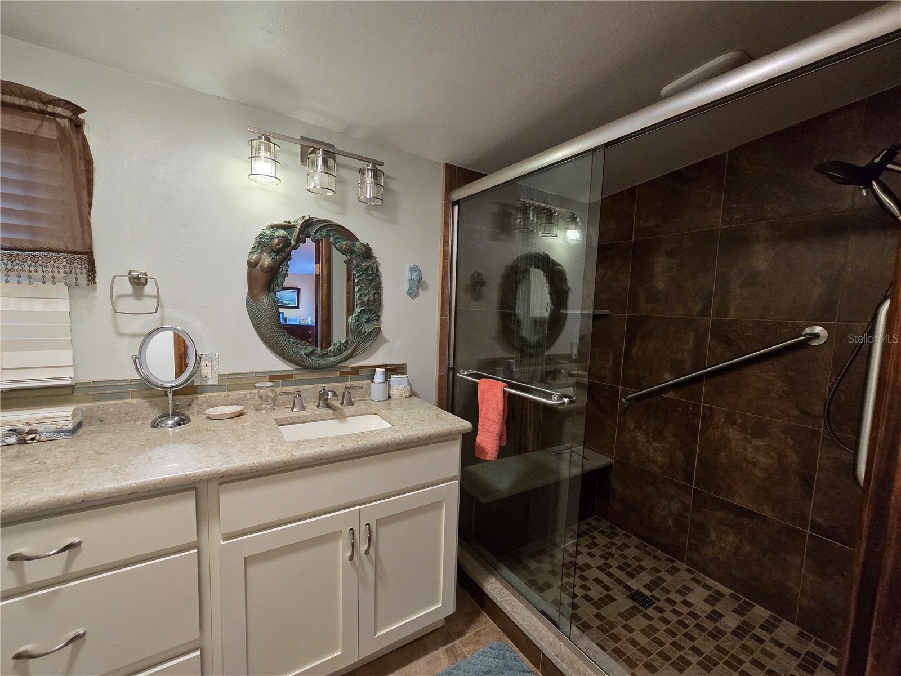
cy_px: 338
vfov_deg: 89.9
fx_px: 338
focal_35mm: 13
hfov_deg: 106.2
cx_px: 450
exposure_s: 1/60
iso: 640
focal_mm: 2.2
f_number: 2.2
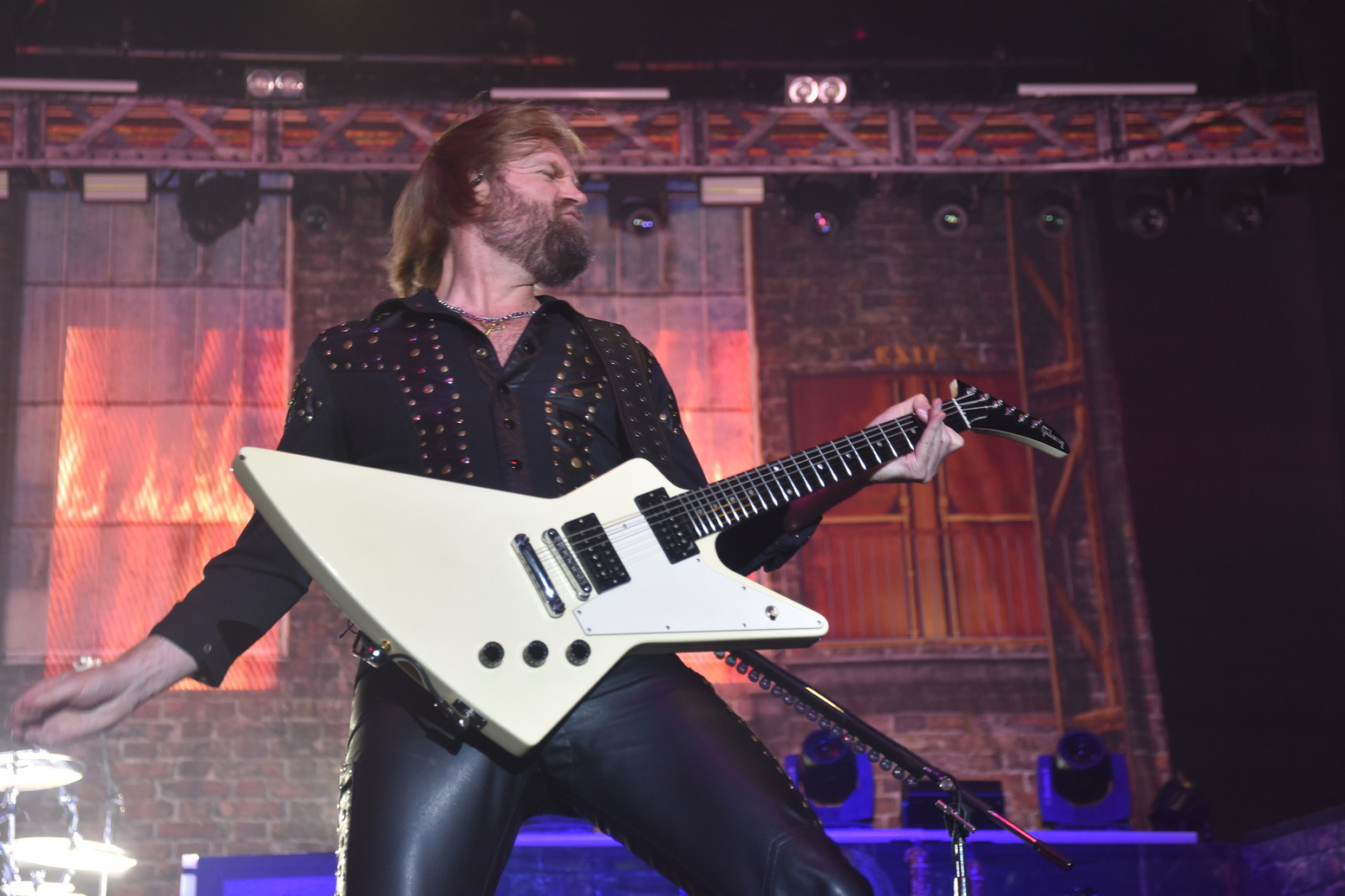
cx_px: 661
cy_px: 429
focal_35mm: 71
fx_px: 2635
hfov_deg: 28.6
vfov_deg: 19.3
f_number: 3.5
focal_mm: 45
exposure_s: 1/200
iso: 800
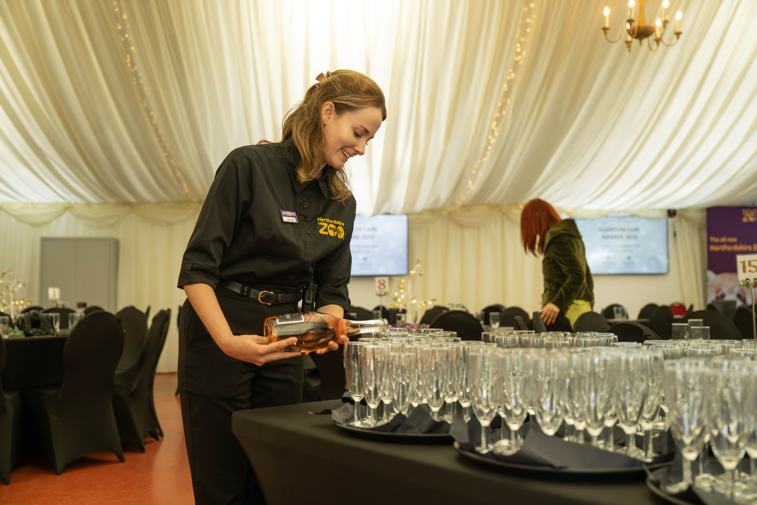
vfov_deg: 35.9
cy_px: 252
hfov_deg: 51.9
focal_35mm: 37
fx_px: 778
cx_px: 378
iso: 1000
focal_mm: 37
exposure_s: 1/500
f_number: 3.2
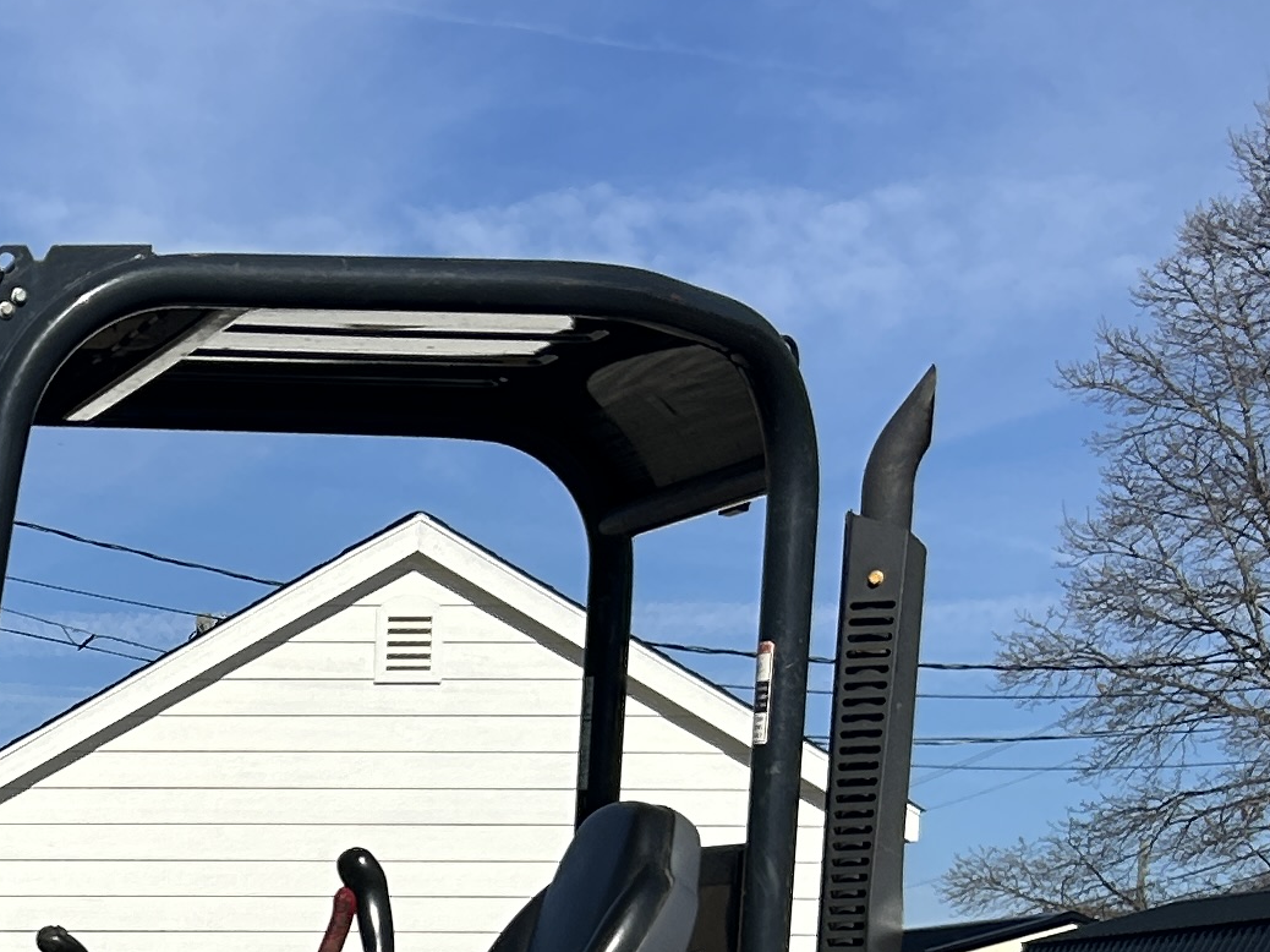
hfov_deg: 17.6
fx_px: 3705
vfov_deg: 13.9
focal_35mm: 101
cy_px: 1367
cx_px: -586
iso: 50
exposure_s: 1/6579
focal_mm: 5.7
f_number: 1.5
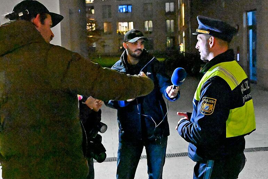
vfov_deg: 35.1
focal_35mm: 38
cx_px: 135
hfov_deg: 50.7
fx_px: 283
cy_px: 88
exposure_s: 1/100
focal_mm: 36
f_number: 5
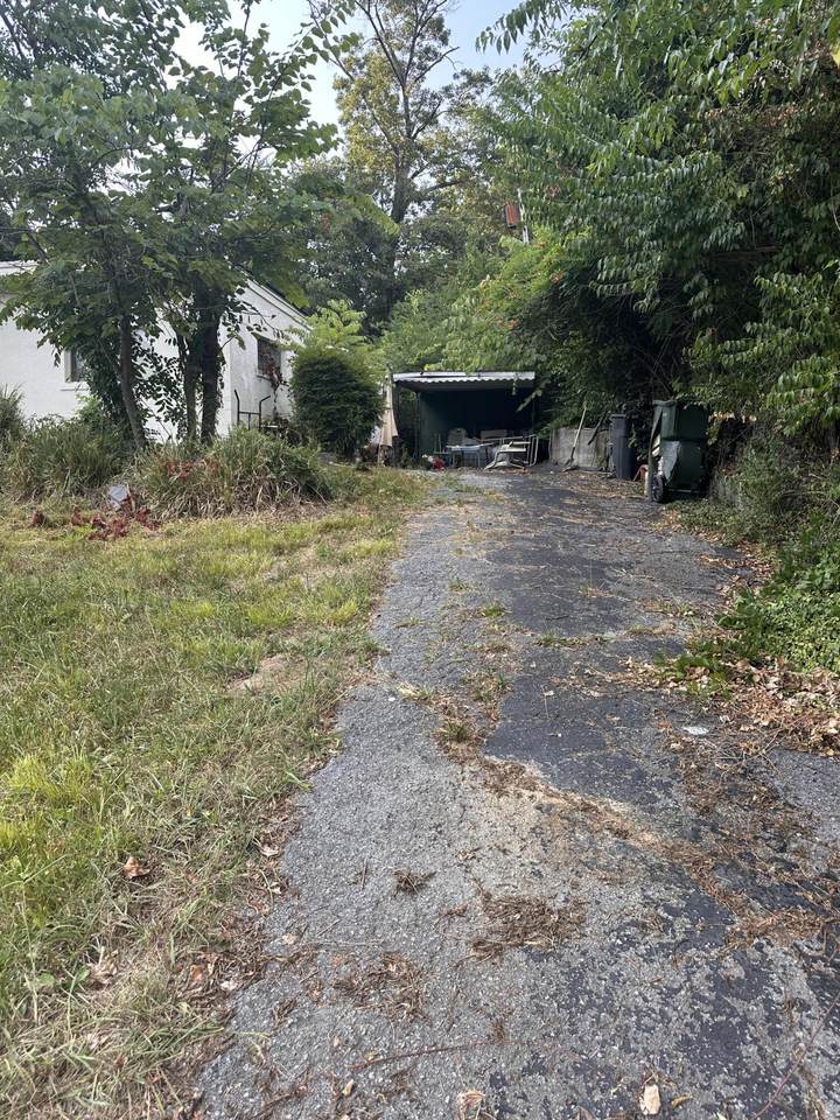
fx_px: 777
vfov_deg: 71.6
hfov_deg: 56.8
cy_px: 560
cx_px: 420
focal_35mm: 24
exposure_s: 1/401
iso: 80
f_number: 1.78
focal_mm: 6.86
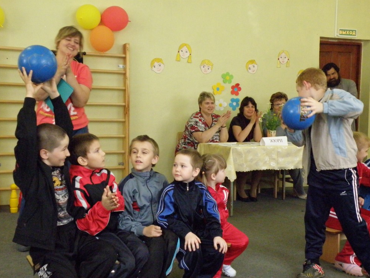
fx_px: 481
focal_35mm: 45
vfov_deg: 32.2
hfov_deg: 42.1
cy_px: 143
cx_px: 184
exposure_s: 1/100
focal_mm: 7.68
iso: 800
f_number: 3.3
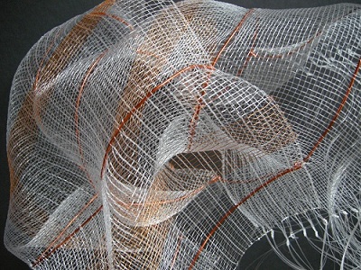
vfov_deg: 40.7
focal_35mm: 35
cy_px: 135
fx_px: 365
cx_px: 180
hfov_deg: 52.6
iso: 227
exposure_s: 1/58.5
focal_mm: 7.5
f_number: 2.7
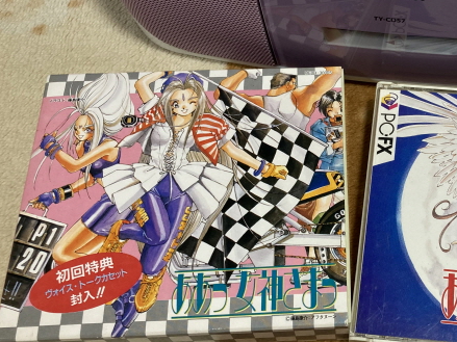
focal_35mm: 51
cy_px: 143
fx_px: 673
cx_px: 378
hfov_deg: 36.0
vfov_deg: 28.5
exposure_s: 1/50
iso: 64
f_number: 1.8
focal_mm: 3.99
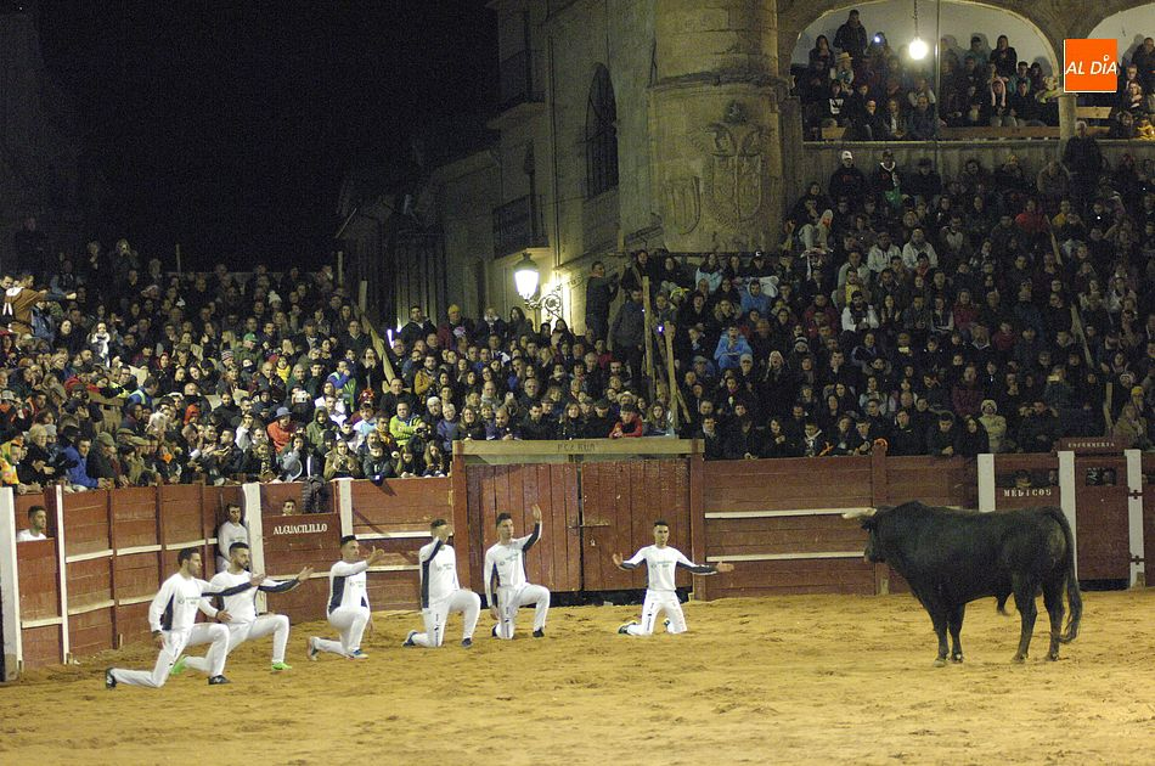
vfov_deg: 11.4
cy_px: 383
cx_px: 578
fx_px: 3843
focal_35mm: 120
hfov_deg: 17.1
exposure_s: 1/60
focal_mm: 80
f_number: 2.8
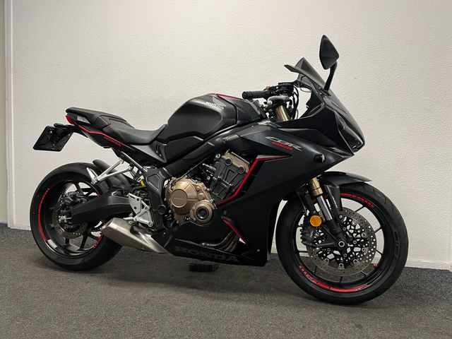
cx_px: 226
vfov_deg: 53.1
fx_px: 339
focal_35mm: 26
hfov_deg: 67.3
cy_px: 170
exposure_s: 1/50
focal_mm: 5.1
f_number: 1.6
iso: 80
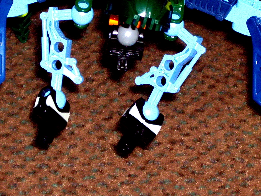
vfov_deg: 7.9
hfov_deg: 10.5
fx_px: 1417
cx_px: 135
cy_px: 26
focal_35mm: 188
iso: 200
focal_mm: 15.3
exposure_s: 1/100
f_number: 4.6
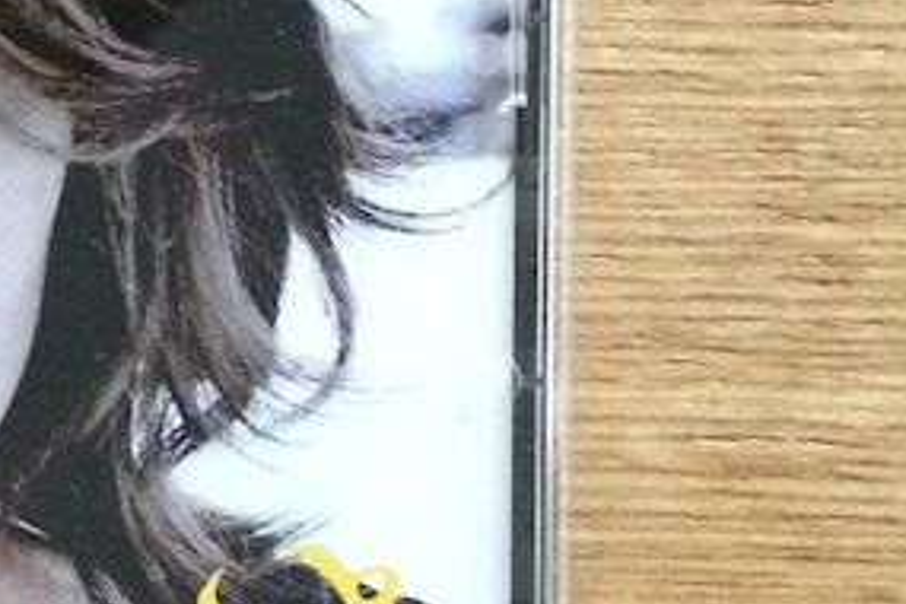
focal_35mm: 112
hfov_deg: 17.1
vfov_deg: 12.2
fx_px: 2818
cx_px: -286
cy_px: 327
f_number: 2.2
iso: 500
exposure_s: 1/15
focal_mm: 4.12
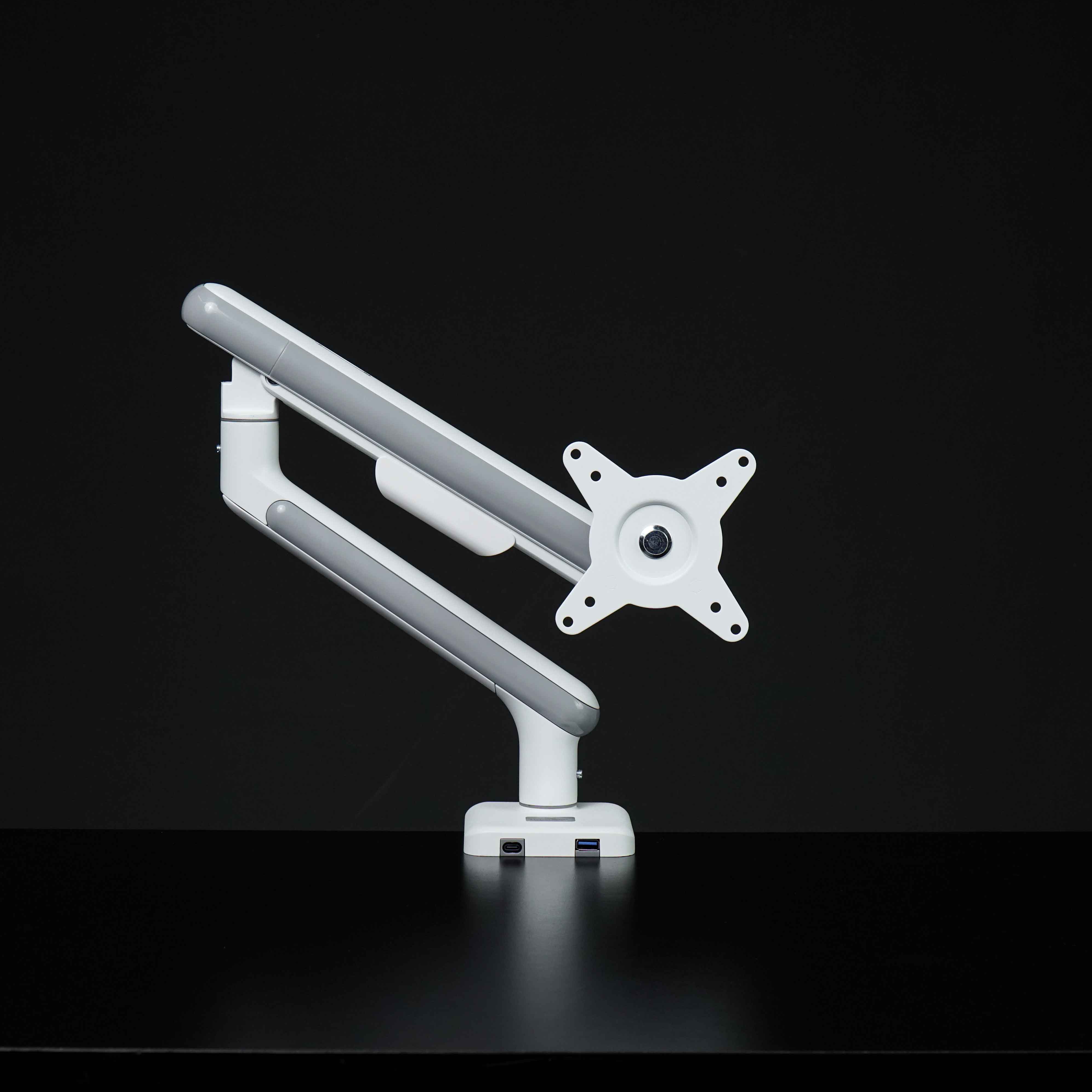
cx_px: 493
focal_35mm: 96
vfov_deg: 18.1
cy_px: 547
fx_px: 3426
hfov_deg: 18.1
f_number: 7.1
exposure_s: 1/50
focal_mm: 50
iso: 400
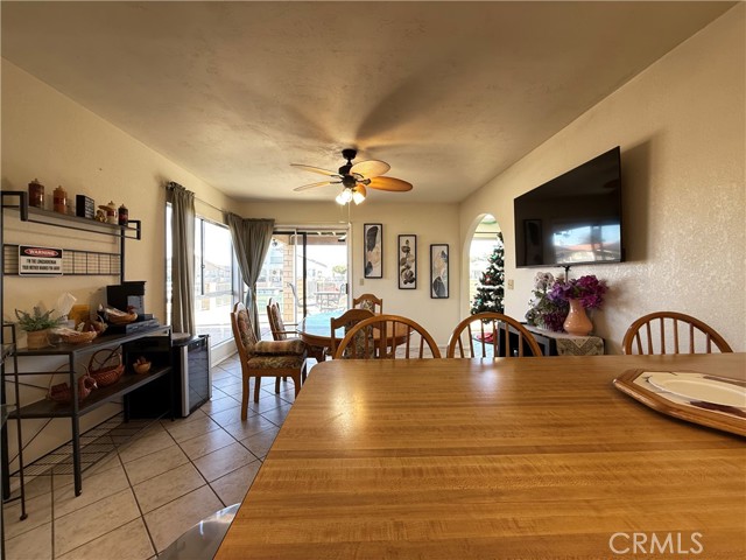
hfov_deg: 102.1
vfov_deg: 85.7
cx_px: 373
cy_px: 280
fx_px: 302
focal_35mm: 14
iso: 250
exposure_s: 1/60
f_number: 2.2
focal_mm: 2.22
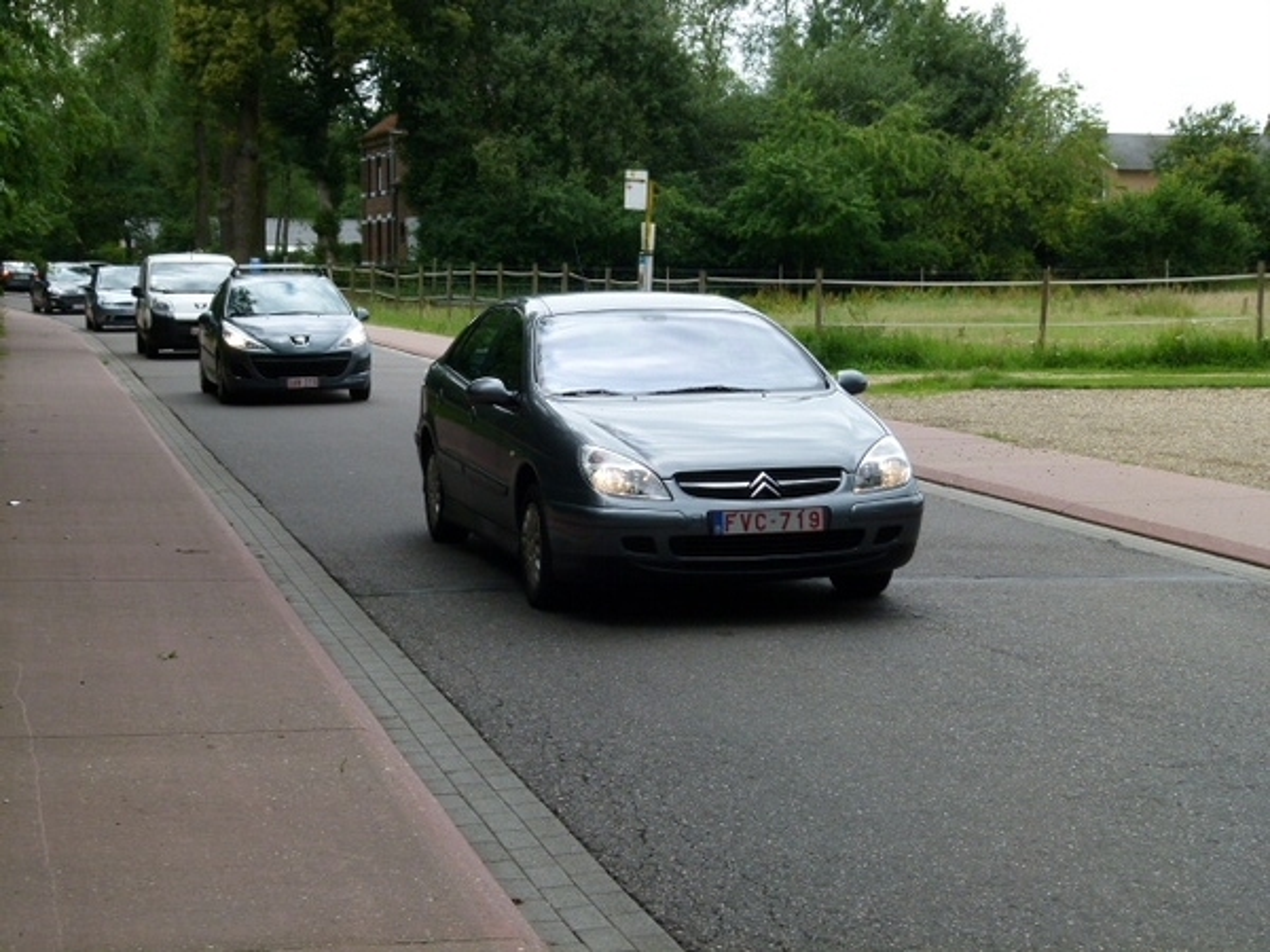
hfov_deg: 30.3
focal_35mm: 64
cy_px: 476
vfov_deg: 22.9
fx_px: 2348
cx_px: 635
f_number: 4
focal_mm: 11.6
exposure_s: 1/320
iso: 100
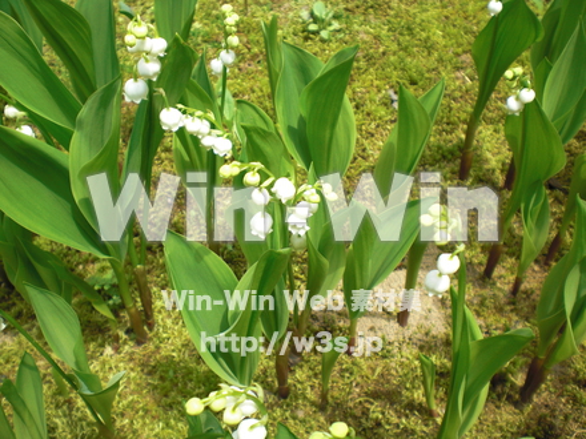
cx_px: 293
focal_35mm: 38
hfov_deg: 49.0
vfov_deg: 37.7
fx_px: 643
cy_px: 220
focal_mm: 6.3
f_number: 3.1
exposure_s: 1/400
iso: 64
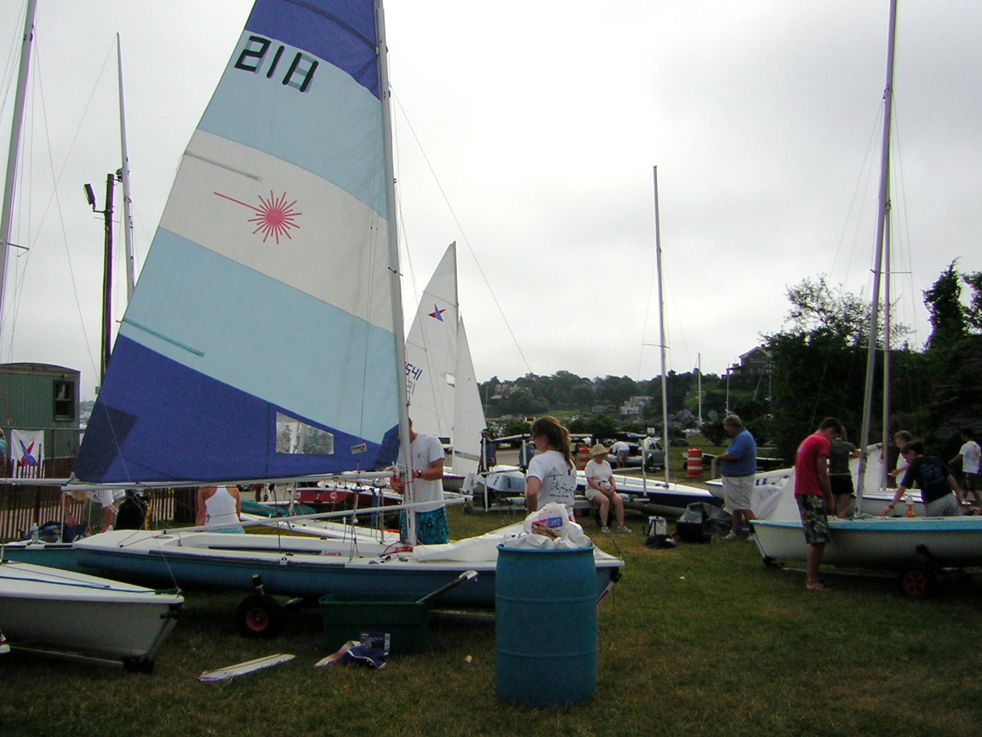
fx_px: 1021
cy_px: 368
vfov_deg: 39.7
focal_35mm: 36
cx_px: 491
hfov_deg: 51.4
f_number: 5.2
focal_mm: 4.7
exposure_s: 1/1075
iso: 50
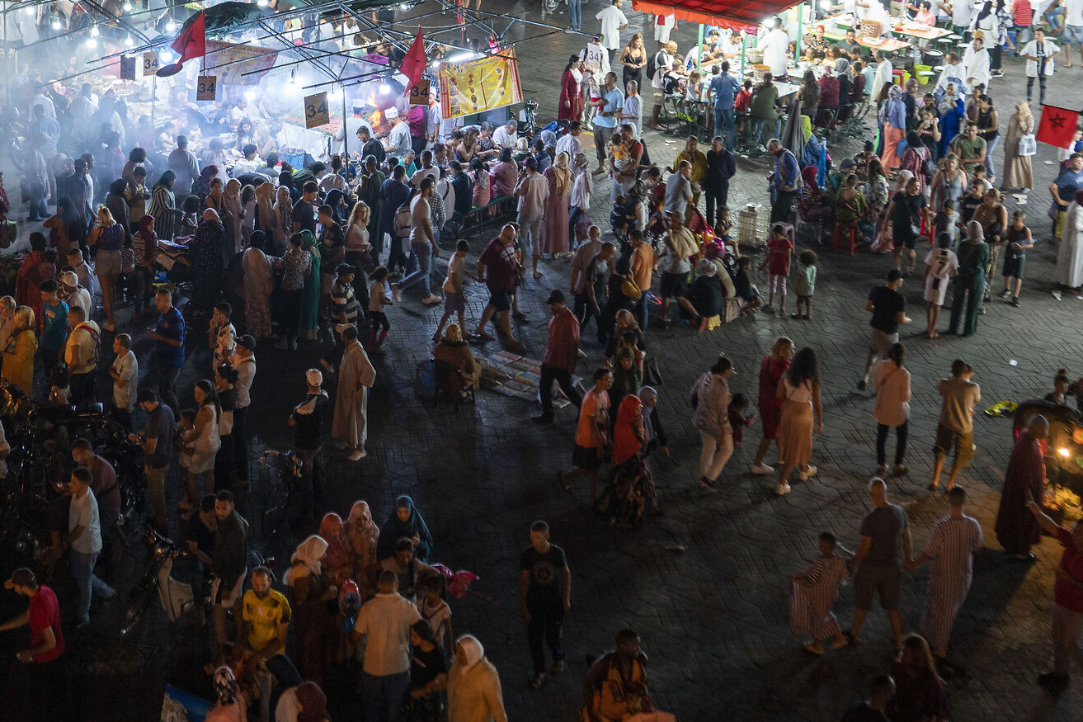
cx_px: 290
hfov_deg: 31.0
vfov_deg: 21.0
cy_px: 153
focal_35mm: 64
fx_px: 1925
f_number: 2.8
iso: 800
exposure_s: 1/60
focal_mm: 35
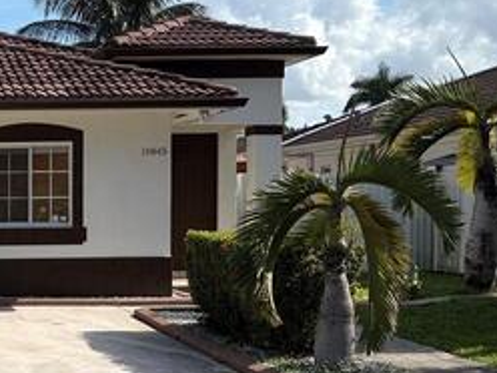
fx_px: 1206
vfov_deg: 17.5
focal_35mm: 84
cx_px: -100
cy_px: 269
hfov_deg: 21.6
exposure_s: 1/4065
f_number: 1.6
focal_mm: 5.96
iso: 50
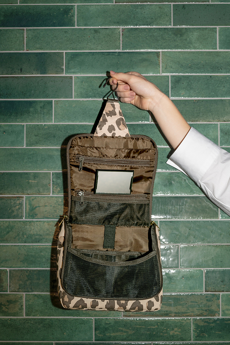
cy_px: 172
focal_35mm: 41
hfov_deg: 32.6
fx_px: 393
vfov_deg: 47.4
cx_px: 115
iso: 400
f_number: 5.6
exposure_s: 1/250
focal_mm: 41
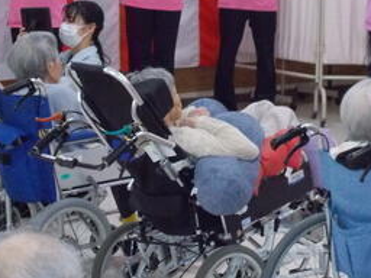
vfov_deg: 8.3
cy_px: -43
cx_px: 252
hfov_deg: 11.1
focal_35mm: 178
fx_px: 1908
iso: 800
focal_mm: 13.5
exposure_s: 1/60
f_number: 5.8
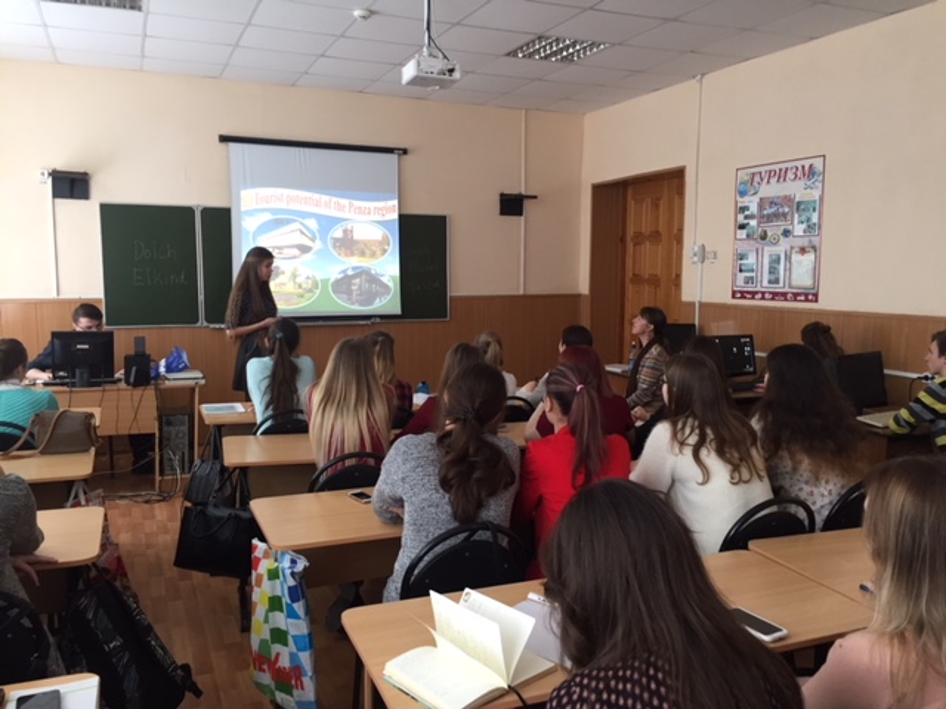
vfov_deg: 48.2
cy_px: 354
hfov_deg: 61.7
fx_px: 793
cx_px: 473
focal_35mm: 29
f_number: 2.2
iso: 125
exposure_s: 1/33
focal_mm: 4.15
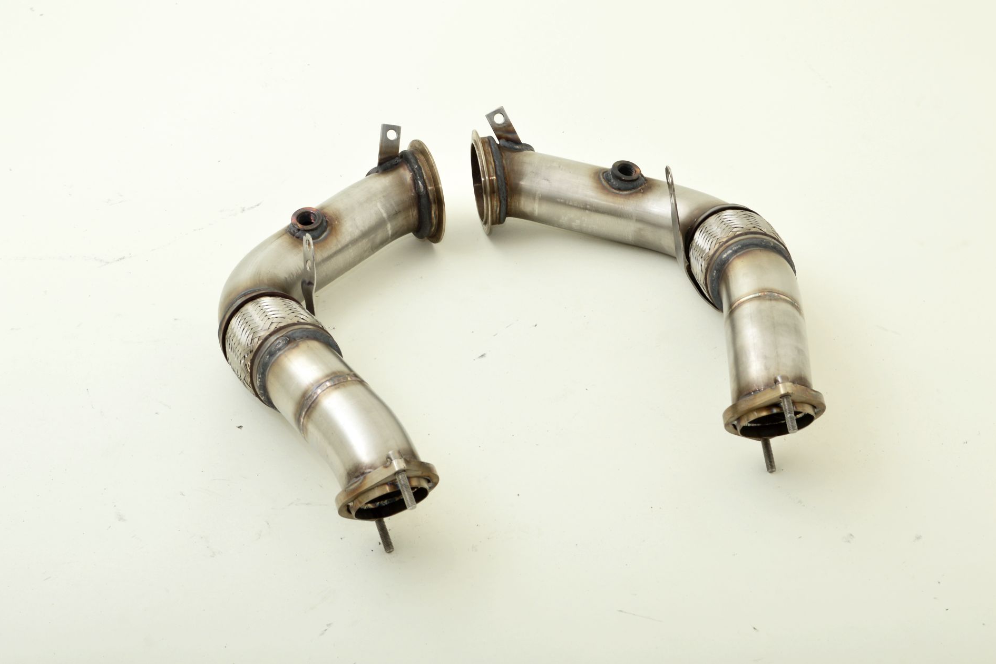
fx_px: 1895
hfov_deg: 29.4
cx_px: 496
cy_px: 328
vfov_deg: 19.9
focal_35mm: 69
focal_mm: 45
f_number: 10
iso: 200
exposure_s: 1/200
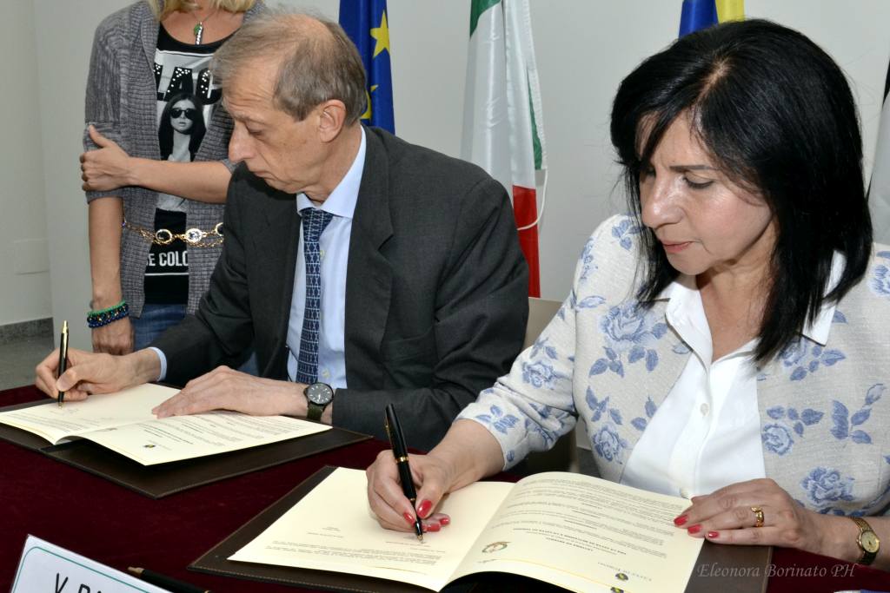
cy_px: 296
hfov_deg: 53.1
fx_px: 890
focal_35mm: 36
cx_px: 445
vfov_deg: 36.9
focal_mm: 24
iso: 800
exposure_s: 1/200
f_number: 10
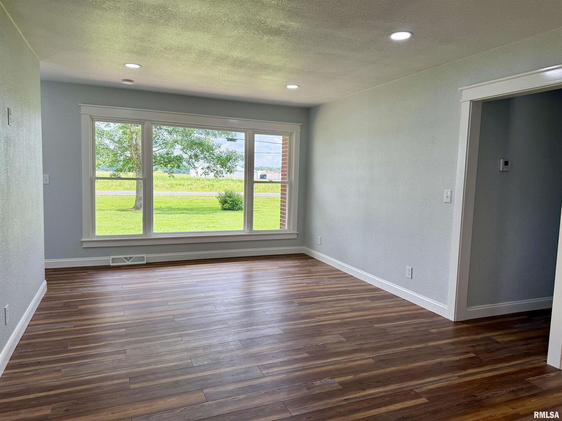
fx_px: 390
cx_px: 281
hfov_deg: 71.6
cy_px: 210
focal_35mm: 24
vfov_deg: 56.8
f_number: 1.78
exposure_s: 1/405
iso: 100
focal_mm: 6.76
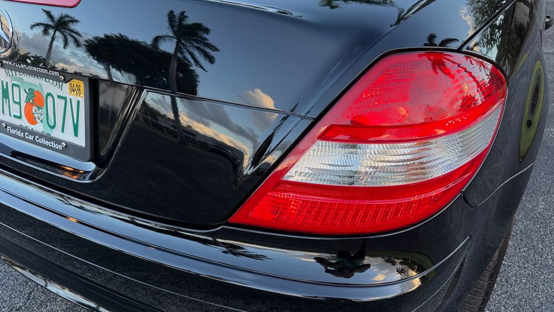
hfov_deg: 69.8
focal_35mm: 27
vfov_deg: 42.7
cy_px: 190
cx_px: 284
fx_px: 397
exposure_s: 1/159
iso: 160
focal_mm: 6.76
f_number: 1.78
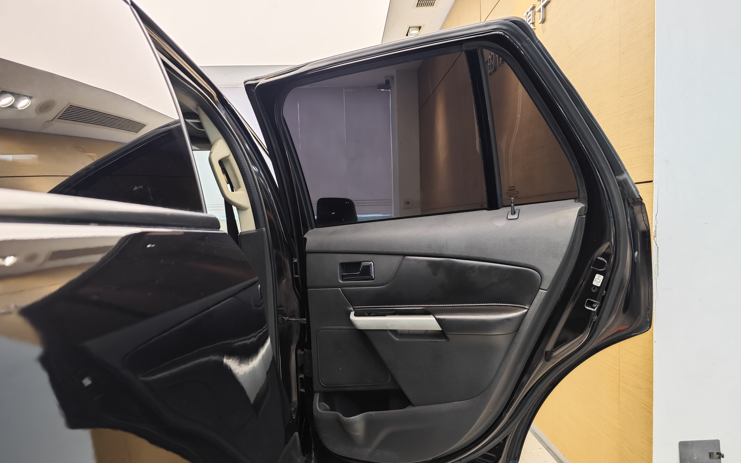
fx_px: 505
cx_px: 361
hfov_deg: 72.5
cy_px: 253
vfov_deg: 49.2
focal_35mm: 25
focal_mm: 8.7
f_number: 1.9
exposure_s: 1/41.9
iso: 640
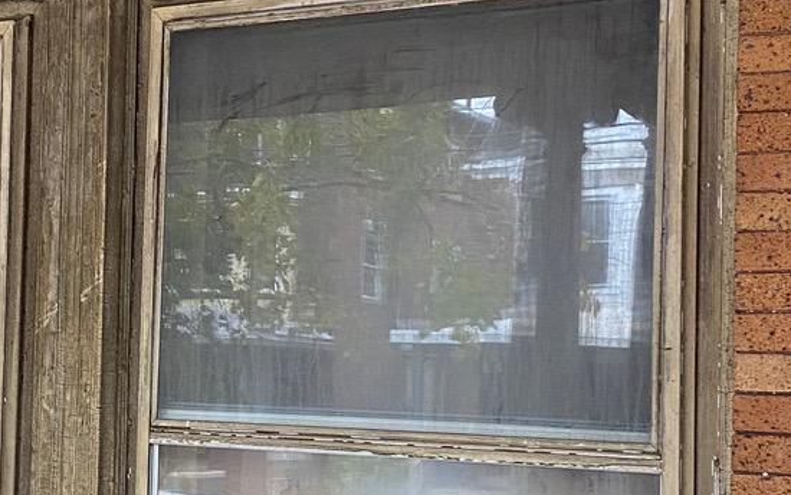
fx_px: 1660
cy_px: 340
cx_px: 206
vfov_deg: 16.9
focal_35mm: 77
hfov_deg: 26.5
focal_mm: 4.25
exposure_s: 1/60
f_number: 1.8
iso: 125
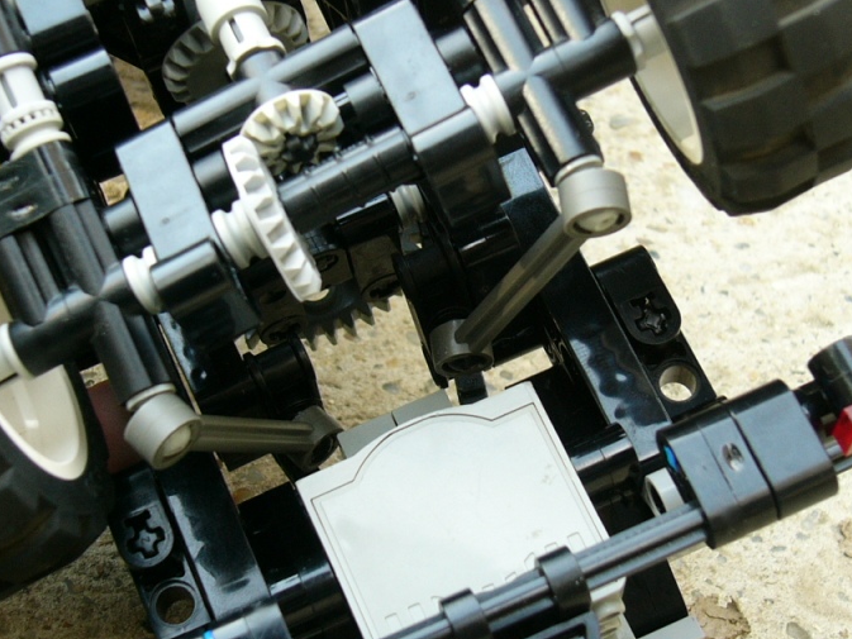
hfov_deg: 27.8
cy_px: 334
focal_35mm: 70
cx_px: 413
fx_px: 1723
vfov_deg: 21.0
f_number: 3.2
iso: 100
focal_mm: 7.6
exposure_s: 1/80
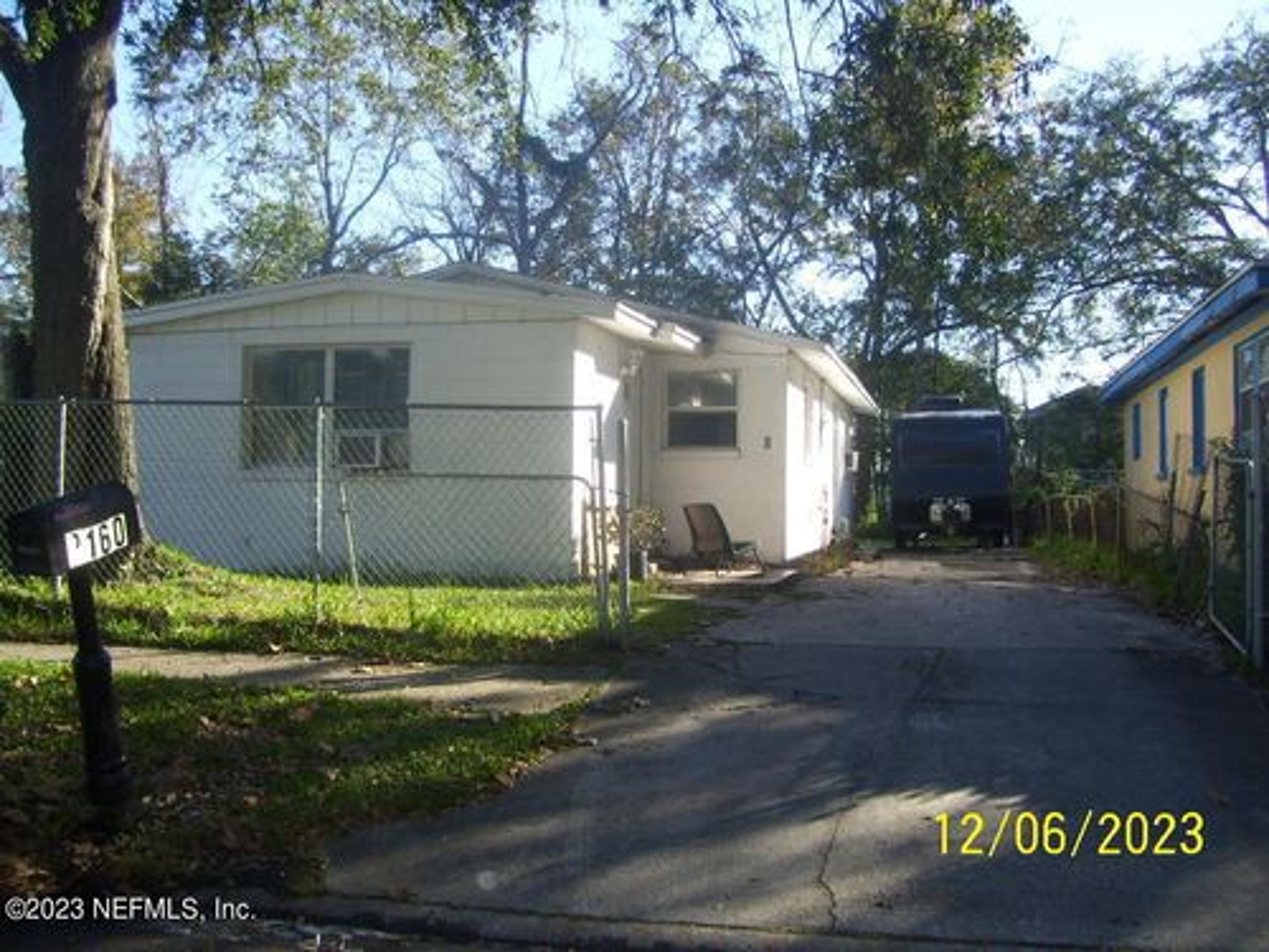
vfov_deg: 39.7
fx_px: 1320
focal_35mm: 36
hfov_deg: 51.4
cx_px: 634
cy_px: 476
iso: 80
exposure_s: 1/400
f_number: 2.7
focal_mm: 6
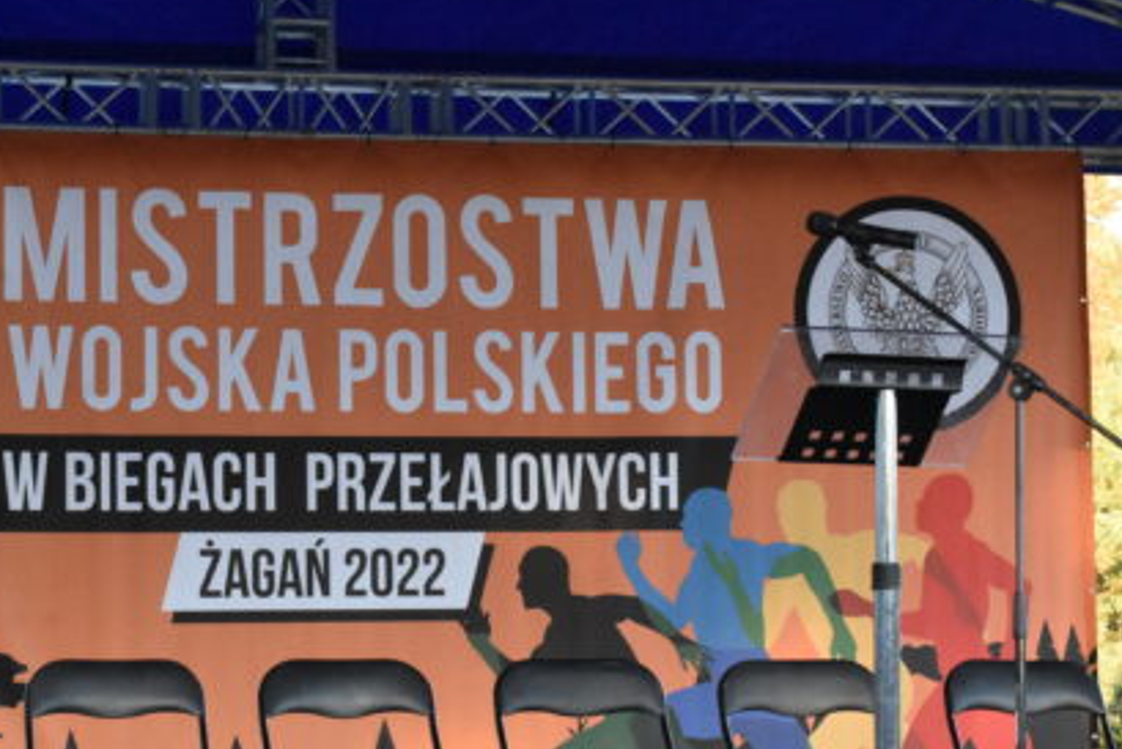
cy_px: 513
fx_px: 3024
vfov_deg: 14.1
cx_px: 428
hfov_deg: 21.0
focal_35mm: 97
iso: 6400
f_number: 10
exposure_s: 1/400
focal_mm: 42
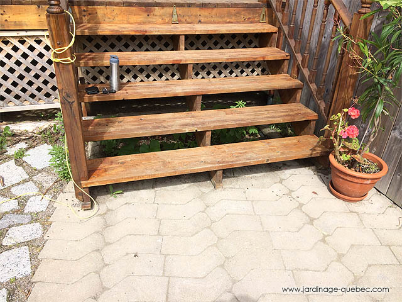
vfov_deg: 46.8
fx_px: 348
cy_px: 151
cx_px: 201
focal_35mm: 30
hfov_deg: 60.0
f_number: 2.2
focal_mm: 4.12
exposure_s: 1/1325
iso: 32
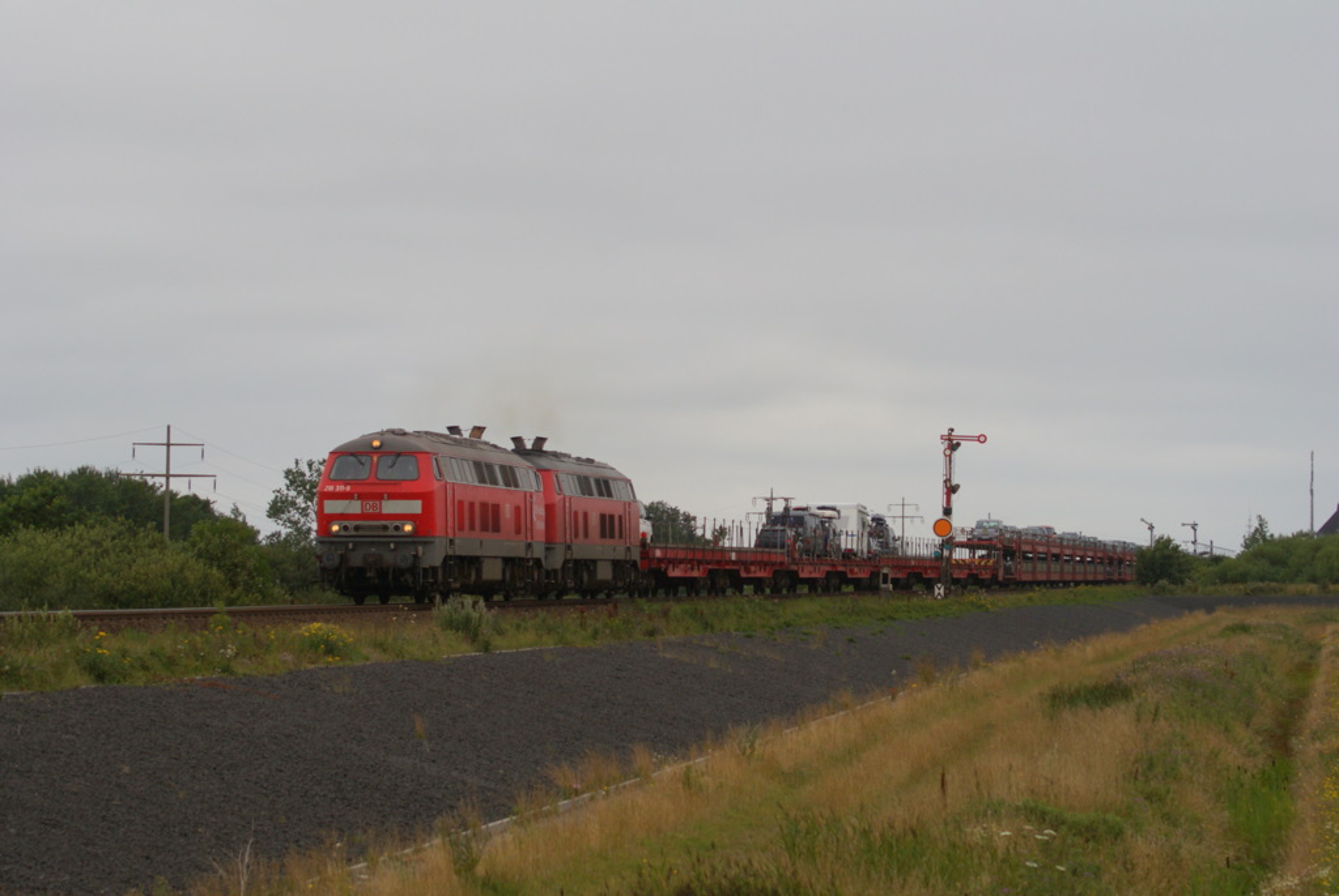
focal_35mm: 112
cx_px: 670
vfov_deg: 12.2
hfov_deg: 18.2
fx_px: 4190
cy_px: 448
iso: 200
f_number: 7.1
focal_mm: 75
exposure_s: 1/640
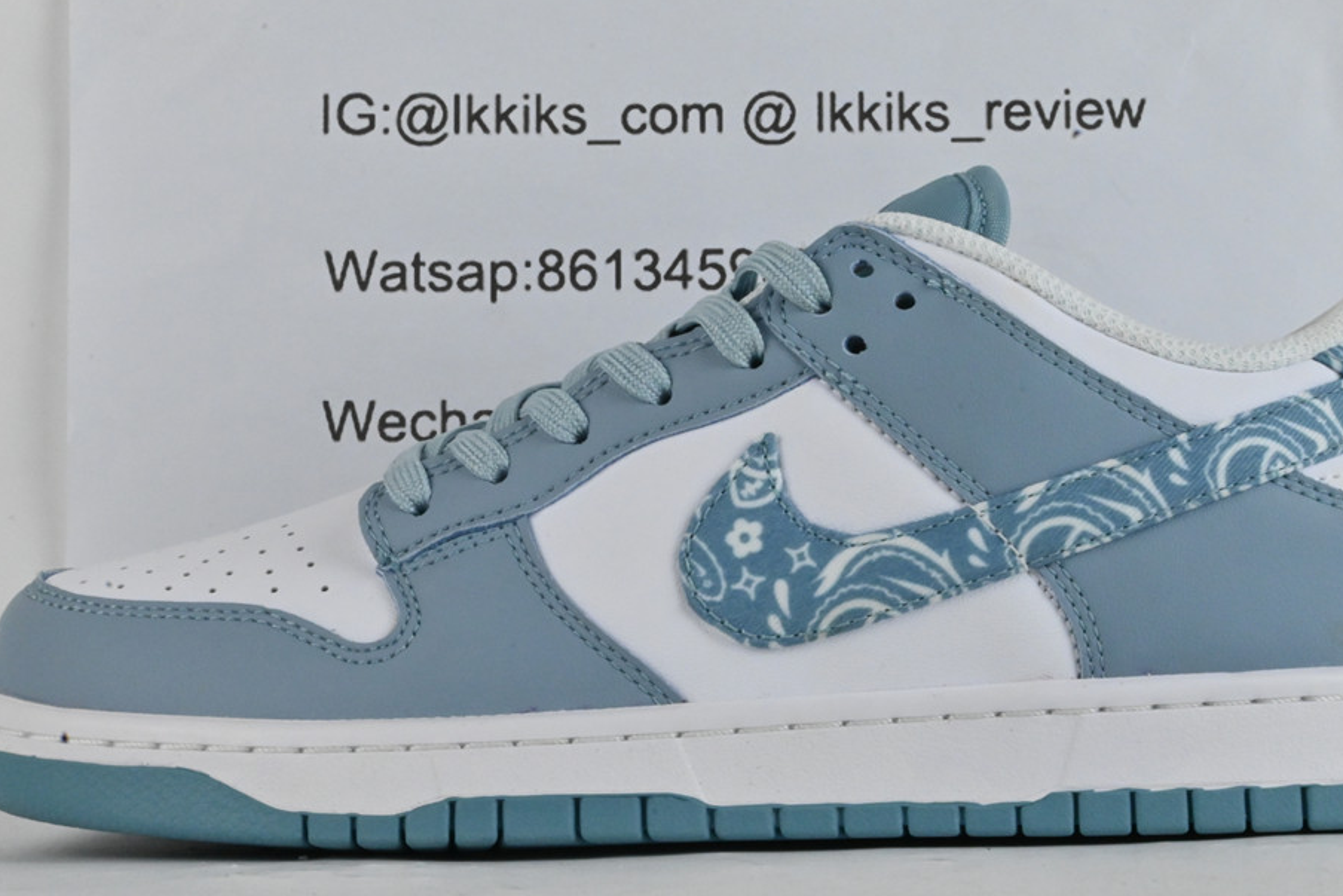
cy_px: 480
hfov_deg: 27.5
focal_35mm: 74
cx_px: 709
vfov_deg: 18.5
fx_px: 2748
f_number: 36
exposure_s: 1/20
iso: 1600
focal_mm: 37
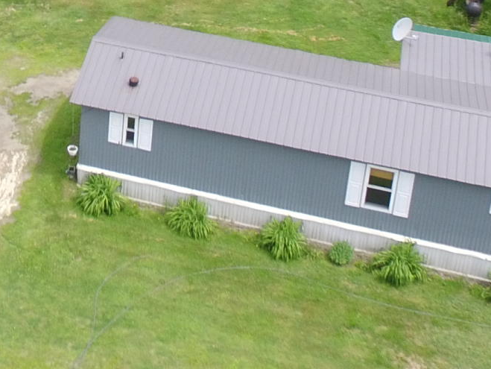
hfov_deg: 20.9
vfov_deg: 15.4
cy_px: -128
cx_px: 7
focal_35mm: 91
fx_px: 1291
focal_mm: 3.61
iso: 100
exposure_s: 1/406
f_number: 2.8
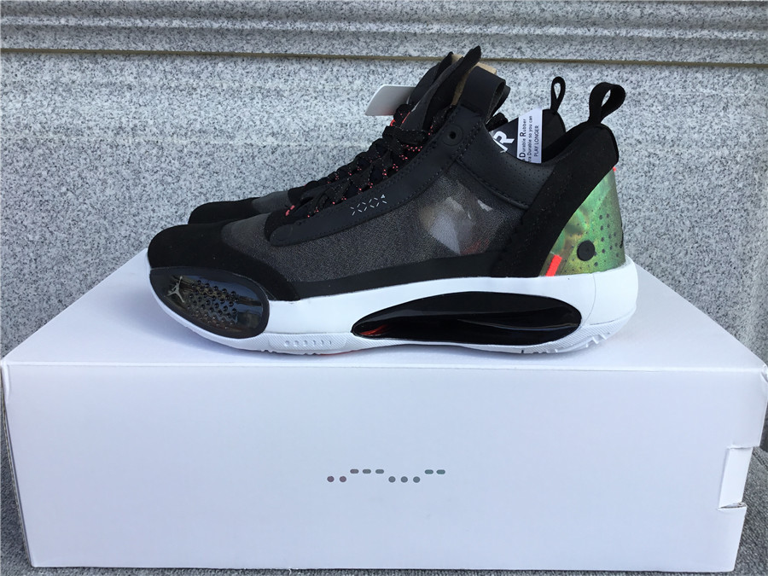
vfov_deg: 45.4
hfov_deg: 58.4
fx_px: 688
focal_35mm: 31
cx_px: 384
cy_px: 288
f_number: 2.4
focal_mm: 3.3
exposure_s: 1/350
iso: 25
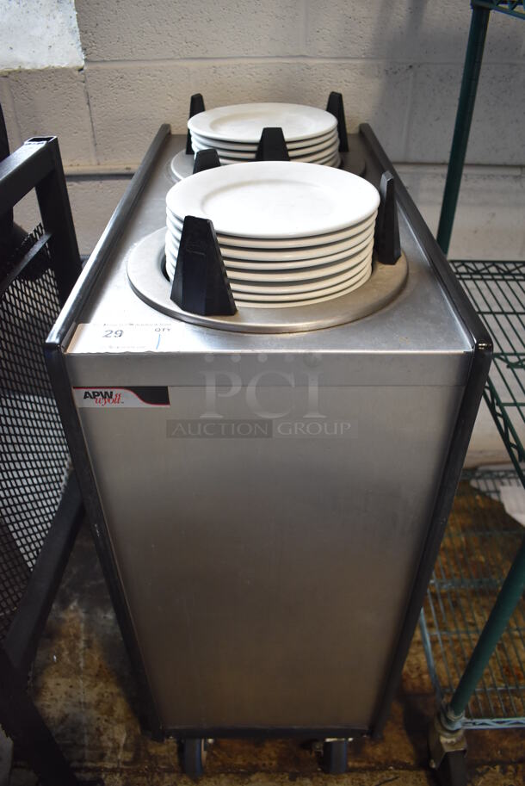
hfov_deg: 48.0
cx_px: 262
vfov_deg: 67.3
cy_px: 393
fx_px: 590
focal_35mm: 27
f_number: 3.5
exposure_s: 1/125
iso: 900
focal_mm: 18
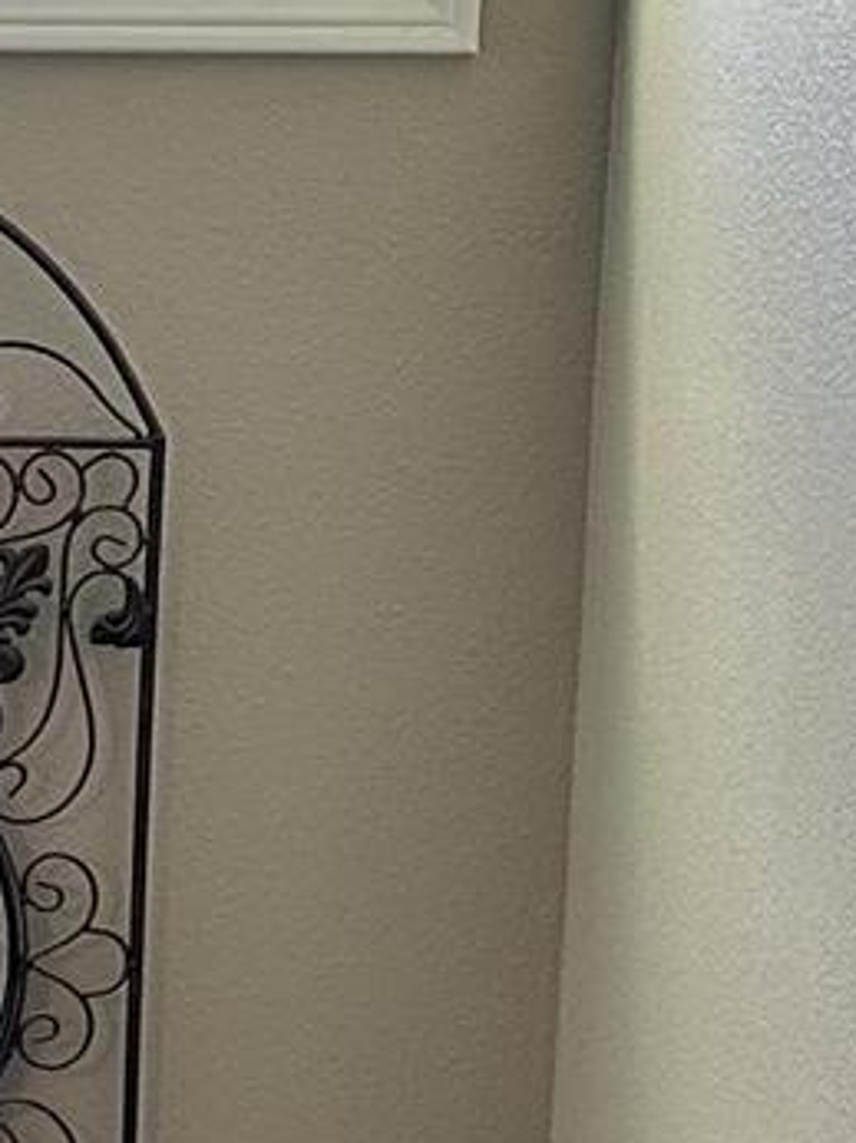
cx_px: -344
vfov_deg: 12.2
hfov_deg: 9.1
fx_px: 5282
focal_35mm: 160
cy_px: 1262
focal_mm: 6.86
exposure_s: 1/120
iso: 200
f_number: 1.78
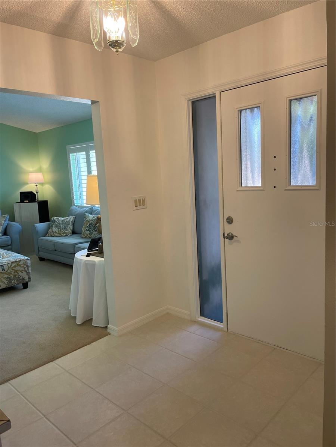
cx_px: 168
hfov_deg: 53.1
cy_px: 224
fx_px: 336
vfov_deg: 67.3
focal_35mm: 26
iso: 125
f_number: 1.6
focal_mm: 4.2
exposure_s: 1/120
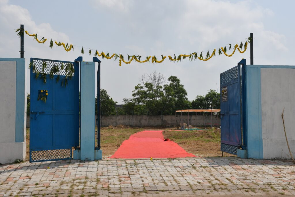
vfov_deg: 28.1
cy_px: 98
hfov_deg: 41.1
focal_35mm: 48
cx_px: 148
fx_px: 393
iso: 200
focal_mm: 32
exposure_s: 1/500
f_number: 11
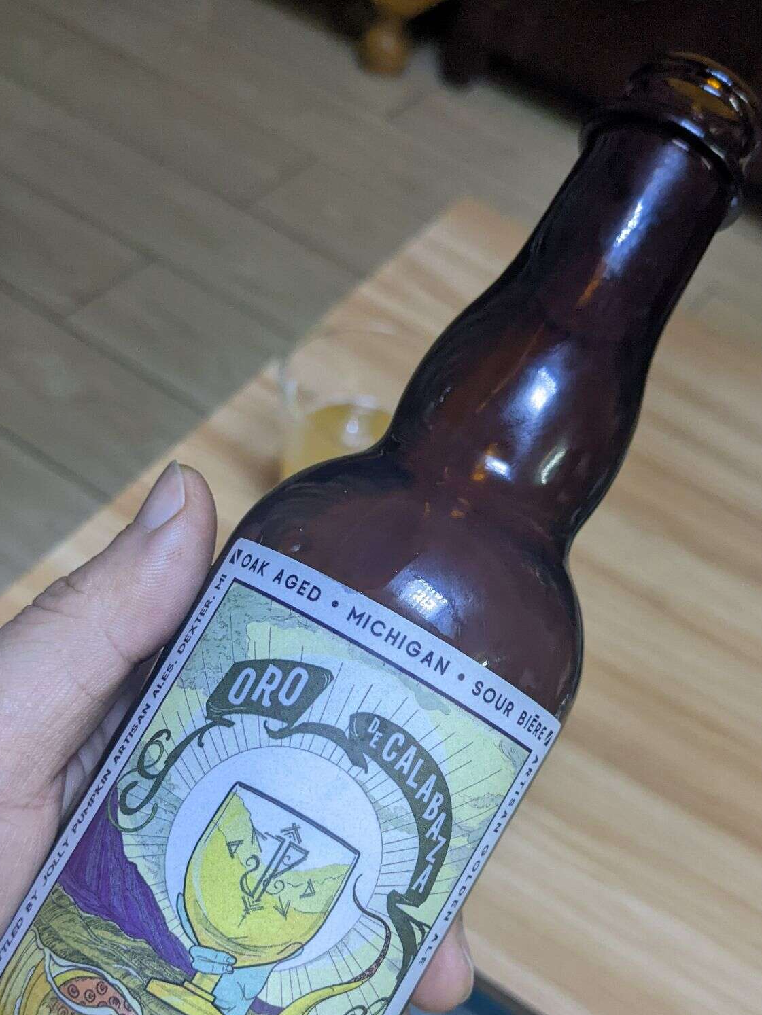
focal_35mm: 37
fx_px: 1086
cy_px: 683
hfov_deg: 38.6
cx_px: 326
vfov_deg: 49.2
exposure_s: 1/52.3
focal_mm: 4.38
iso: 288
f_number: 1.73
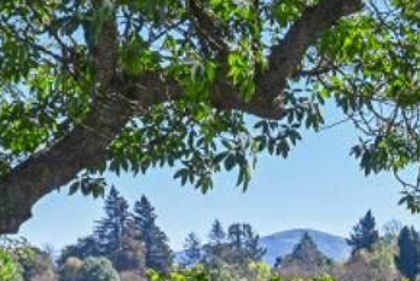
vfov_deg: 8.8
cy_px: 306
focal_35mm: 155
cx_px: 849
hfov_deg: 11.8
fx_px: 1810
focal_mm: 30
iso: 800
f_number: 11
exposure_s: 1/800
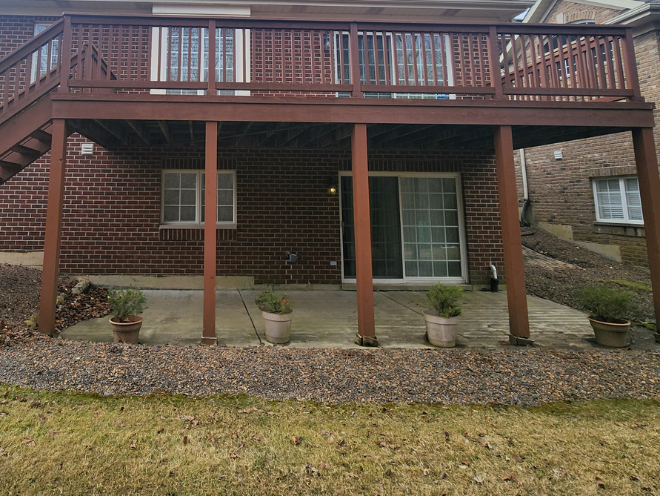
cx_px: 210
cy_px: 139
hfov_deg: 76.0
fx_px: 401
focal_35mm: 21
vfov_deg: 60.8
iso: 50
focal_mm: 2.2
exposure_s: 1/1538
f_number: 2.2
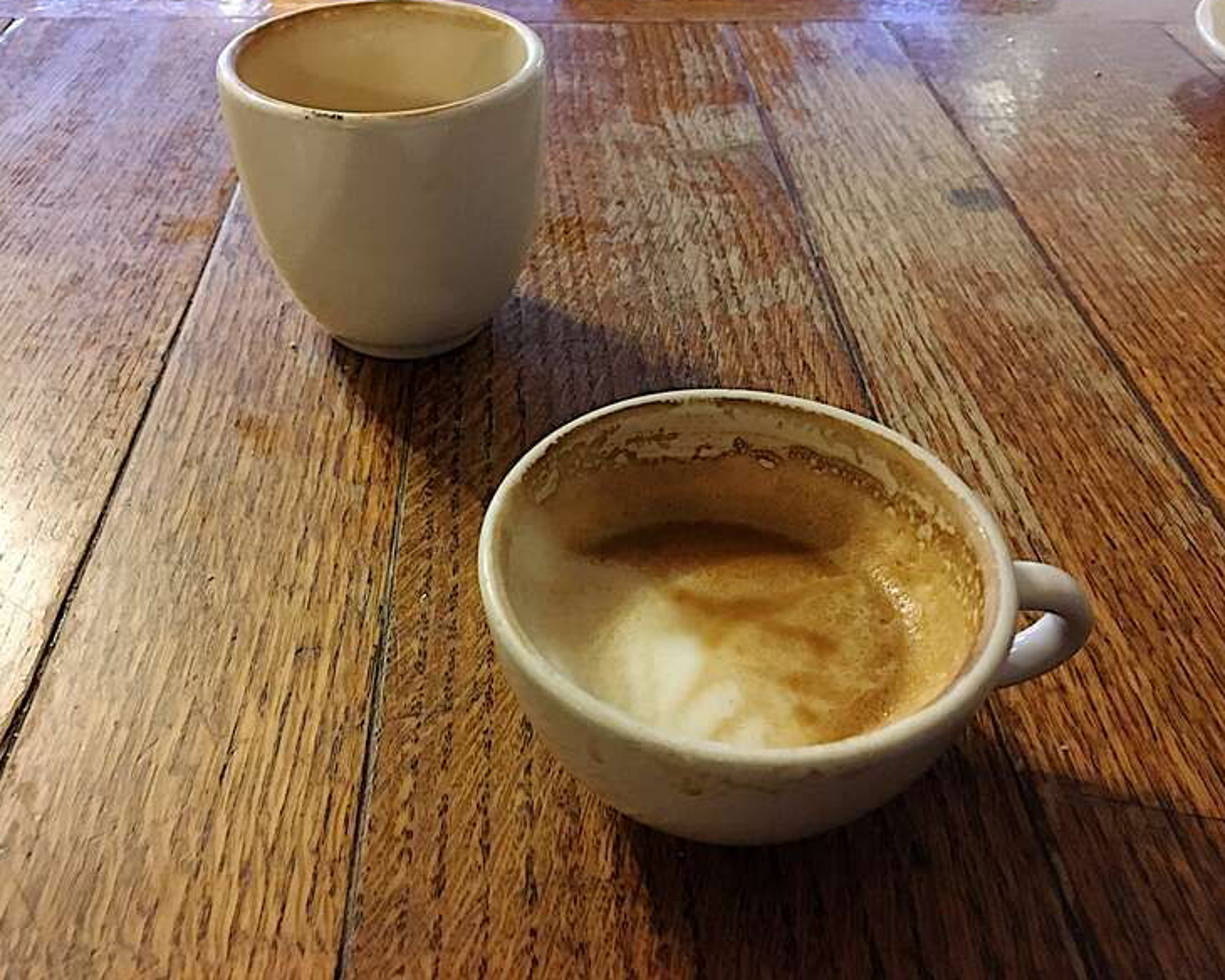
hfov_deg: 57.1
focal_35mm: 31
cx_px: 560
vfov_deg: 47.1
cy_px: 478
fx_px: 1124
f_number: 2.2
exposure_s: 1/15
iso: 640
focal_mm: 4.15
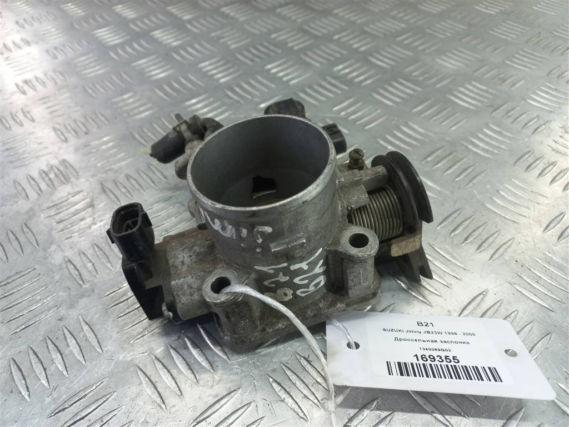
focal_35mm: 25
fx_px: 411
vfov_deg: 54.9
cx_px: 284
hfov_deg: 69.4
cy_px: 214
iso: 64
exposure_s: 1/50
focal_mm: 4.6
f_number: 1.8
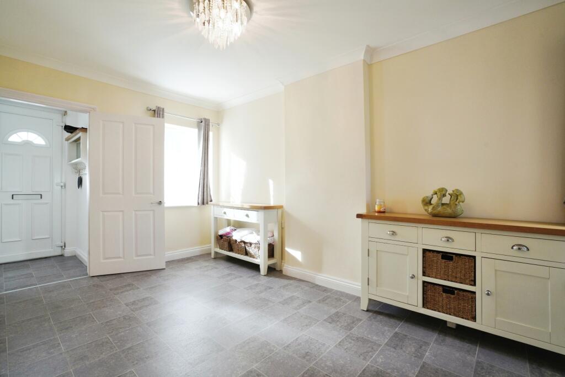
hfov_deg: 96.7
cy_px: 188
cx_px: 282
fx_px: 251
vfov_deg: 73.8
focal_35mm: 16
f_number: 9
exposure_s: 1/80
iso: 800
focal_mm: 16
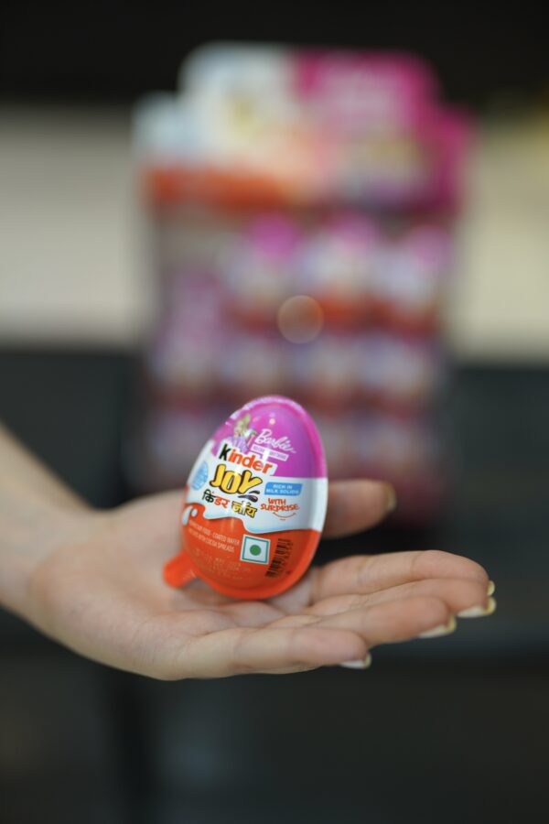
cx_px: 274
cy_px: 412
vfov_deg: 39.6
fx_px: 1144
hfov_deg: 27.0
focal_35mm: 50
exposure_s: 1/160
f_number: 1.4
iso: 250
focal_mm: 50
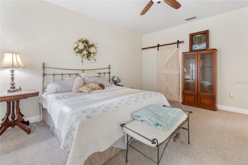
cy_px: 82
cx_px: 124
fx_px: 103
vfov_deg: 77.3
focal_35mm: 15
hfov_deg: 100.4
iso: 500
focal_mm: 10
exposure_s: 1/1.25
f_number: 9
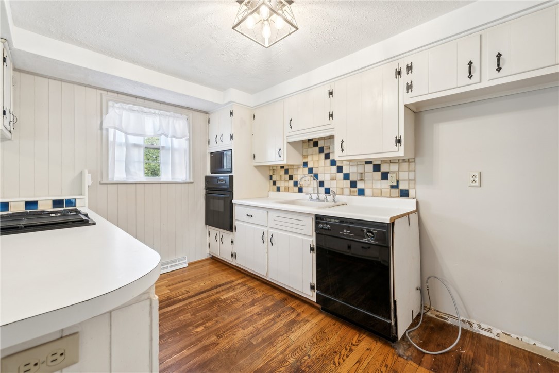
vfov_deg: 81.2
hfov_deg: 104.2
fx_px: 217
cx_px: 280
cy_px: 186
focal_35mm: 14
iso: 50
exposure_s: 1/4
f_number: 11
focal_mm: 14
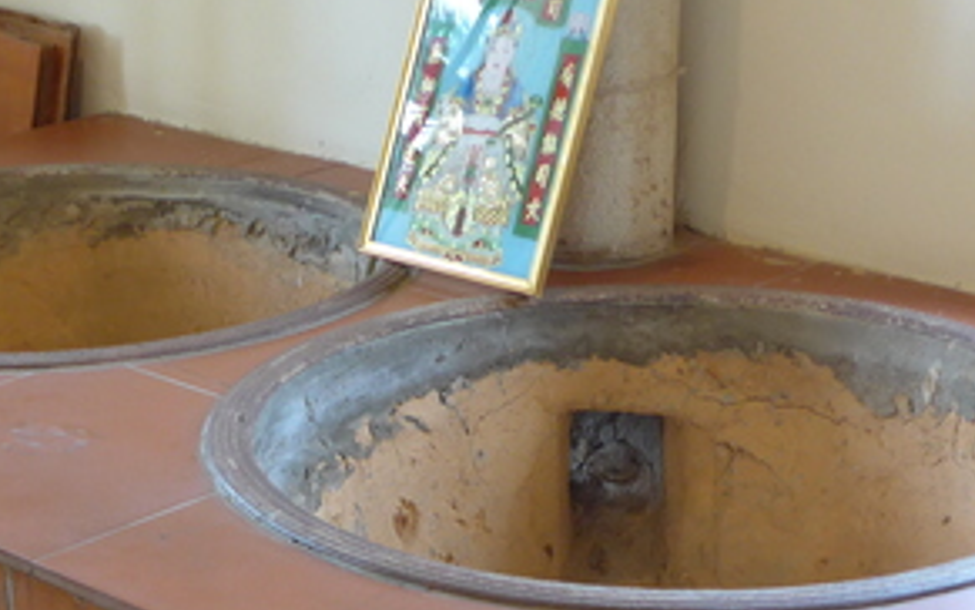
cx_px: 375
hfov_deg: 22.7
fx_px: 2419
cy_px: 697
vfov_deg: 14.0
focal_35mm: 91
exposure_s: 1/60
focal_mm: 8
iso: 400
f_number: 2.5
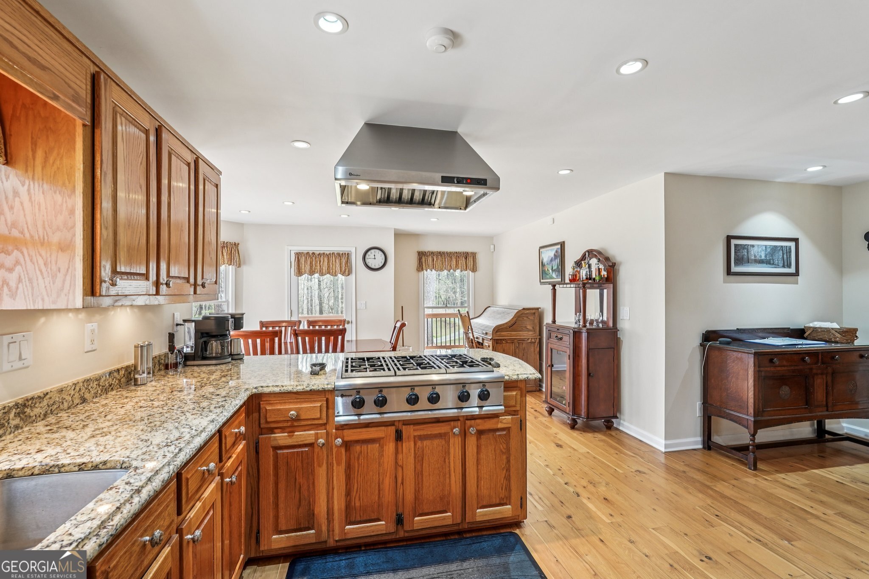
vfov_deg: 73.7
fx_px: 386
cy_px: 290
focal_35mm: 16
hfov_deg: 96.7
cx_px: 434
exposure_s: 1/20
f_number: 8
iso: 800
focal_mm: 16
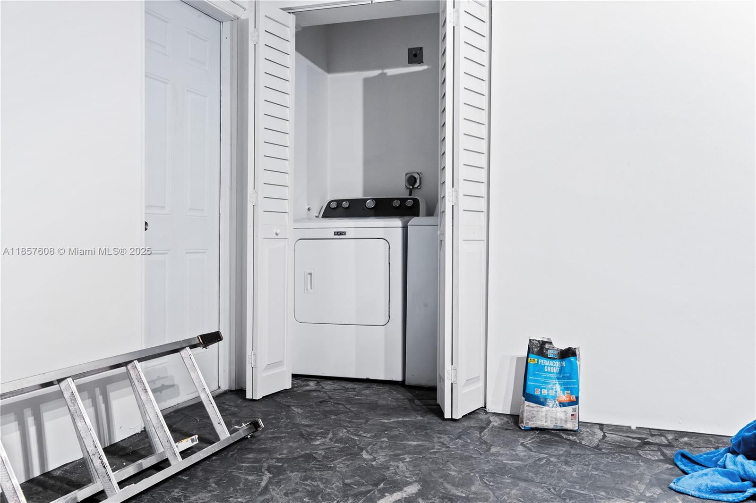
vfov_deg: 43.6
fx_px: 630
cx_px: 378
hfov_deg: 61.9
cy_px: 252
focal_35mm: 30
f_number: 8
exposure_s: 1
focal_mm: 20
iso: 1600
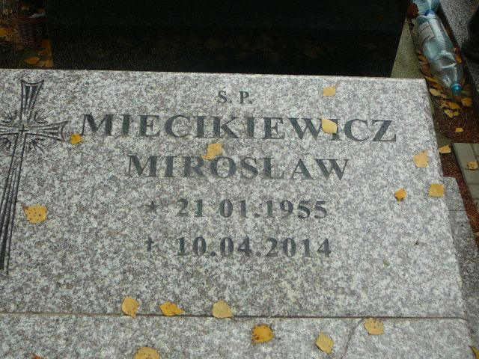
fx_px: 678
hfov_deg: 38.9
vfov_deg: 29.7
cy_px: 180
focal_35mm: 49
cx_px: 240
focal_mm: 7.3
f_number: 3.4
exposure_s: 1/80
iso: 80
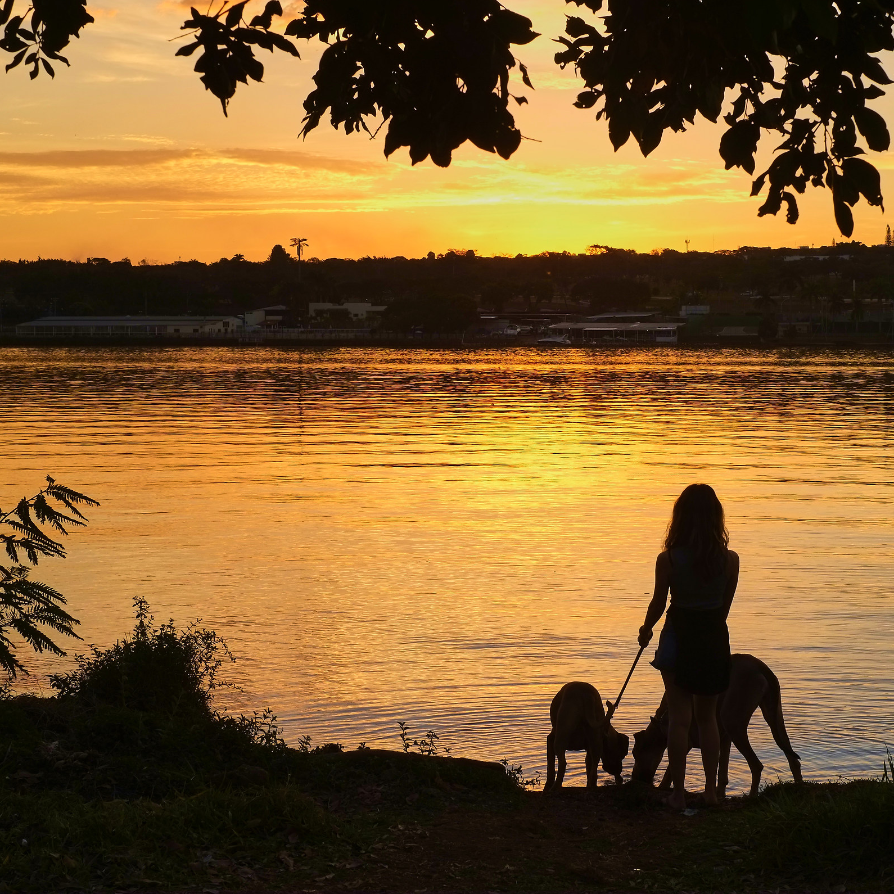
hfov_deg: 25.3
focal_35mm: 68
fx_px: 1987
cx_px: 538
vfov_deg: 25.4
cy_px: 446
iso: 200
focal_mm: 35
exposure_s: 1/110
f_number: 8
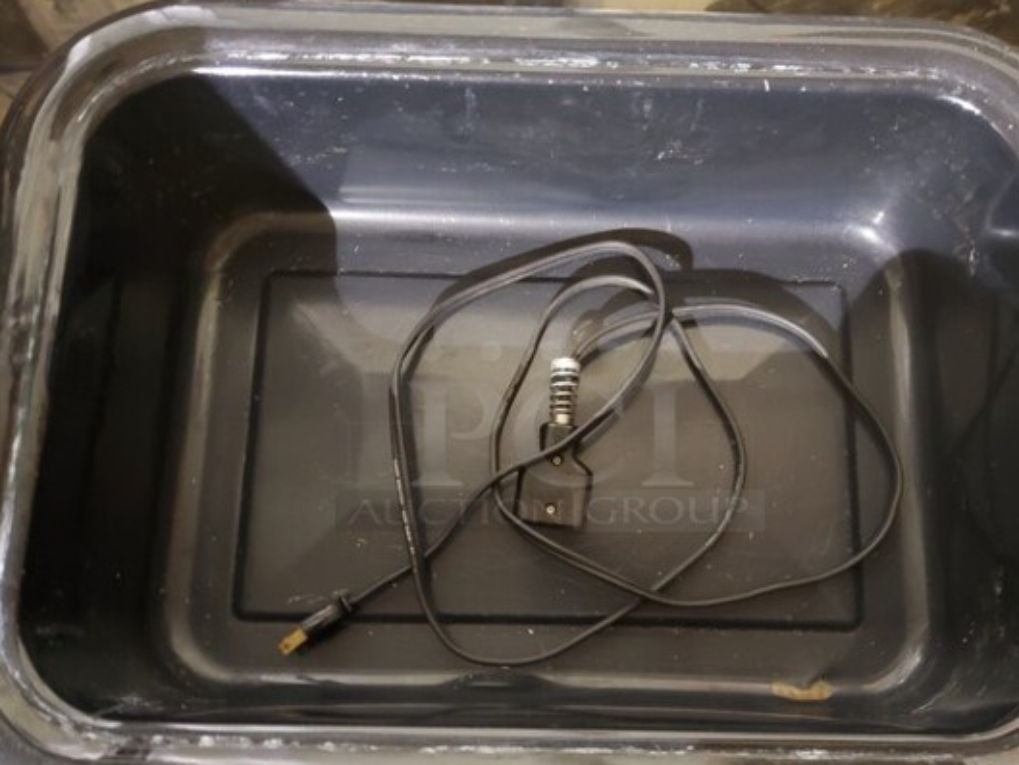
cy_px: 430
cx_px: 551
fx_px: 883
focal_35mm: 30
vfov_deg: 46.7
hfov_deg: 59.9
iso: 800
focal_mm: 4.3
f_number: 1.5
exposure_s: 1/10
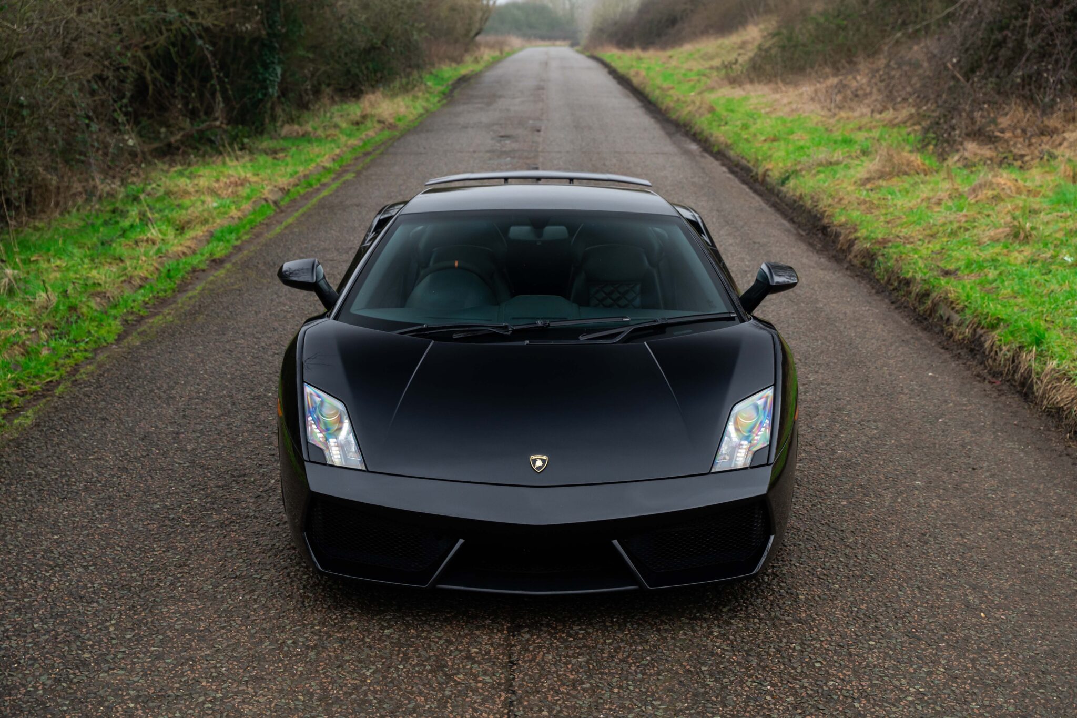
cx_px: 538
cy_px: 359
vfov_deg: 28.9
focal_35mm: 46
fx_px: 1391
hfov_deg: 42.3
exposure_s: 1/160
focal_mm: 46.5
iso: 640
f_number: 4.5
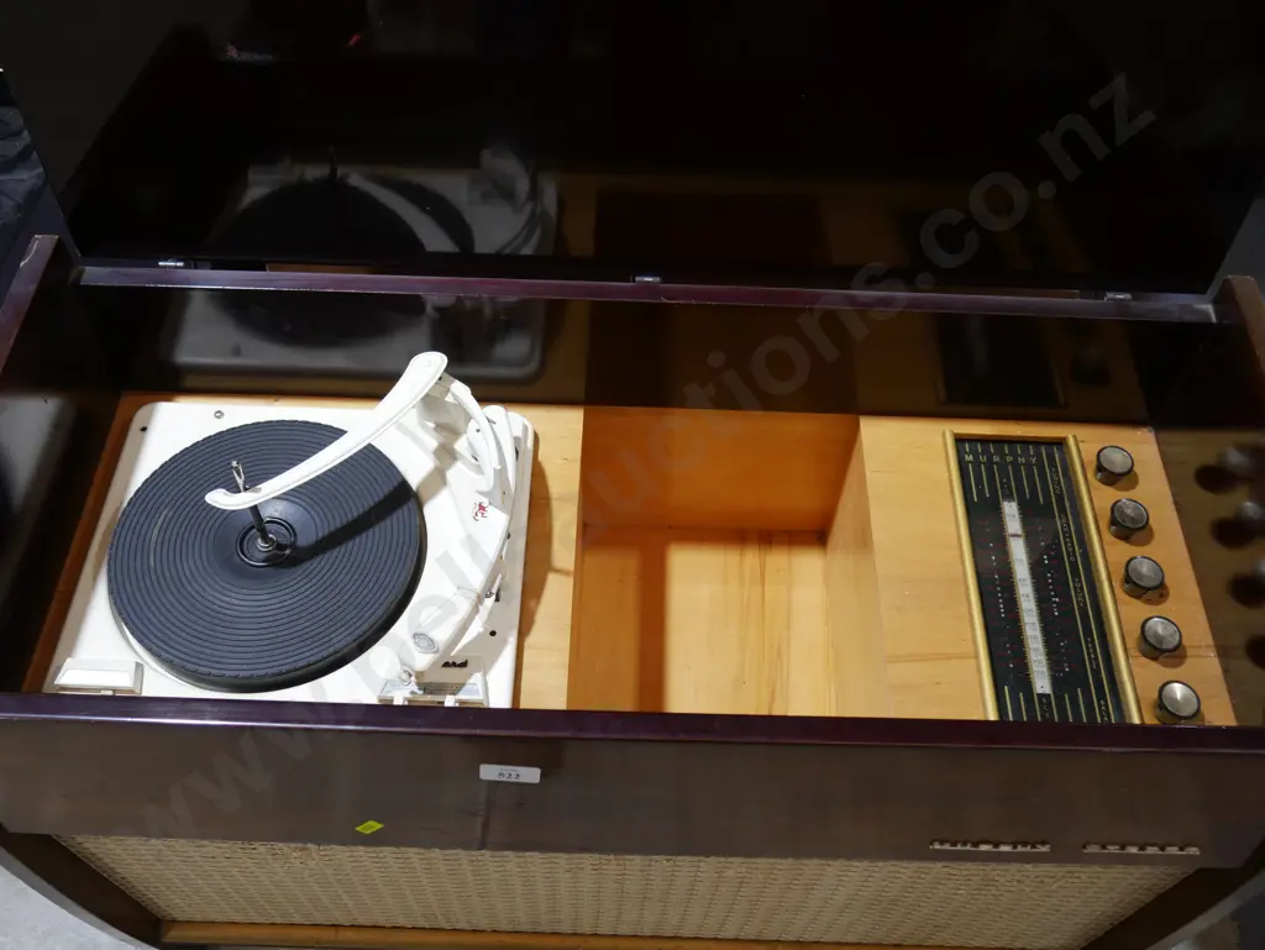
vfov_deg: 44.2
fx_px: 1170
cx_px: 632
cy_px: 475
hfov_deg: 56.8
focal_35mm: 32
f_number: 3.6
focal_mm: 16
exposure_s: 1/60
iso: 250
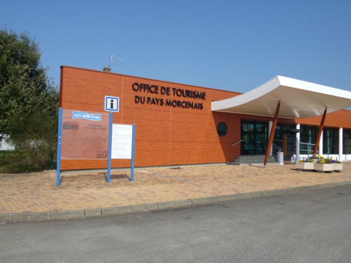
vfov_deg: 44.2
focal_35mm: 32
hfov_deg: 56.8
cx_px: 176
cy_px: 132
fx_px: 324
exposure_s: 1/125
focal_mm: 5.7
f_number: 10
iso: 100
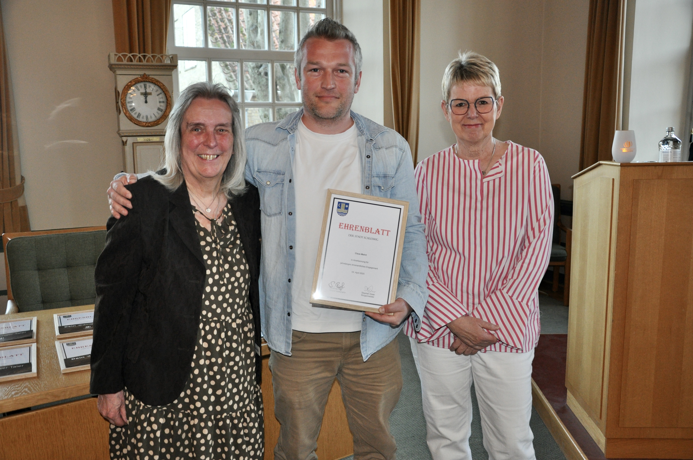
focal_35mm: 33
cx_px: 346
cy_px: 230
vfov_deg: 39.9
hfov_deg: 57.3
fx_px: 634
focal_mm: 22
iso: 800
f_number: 3.8
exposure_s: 1/60
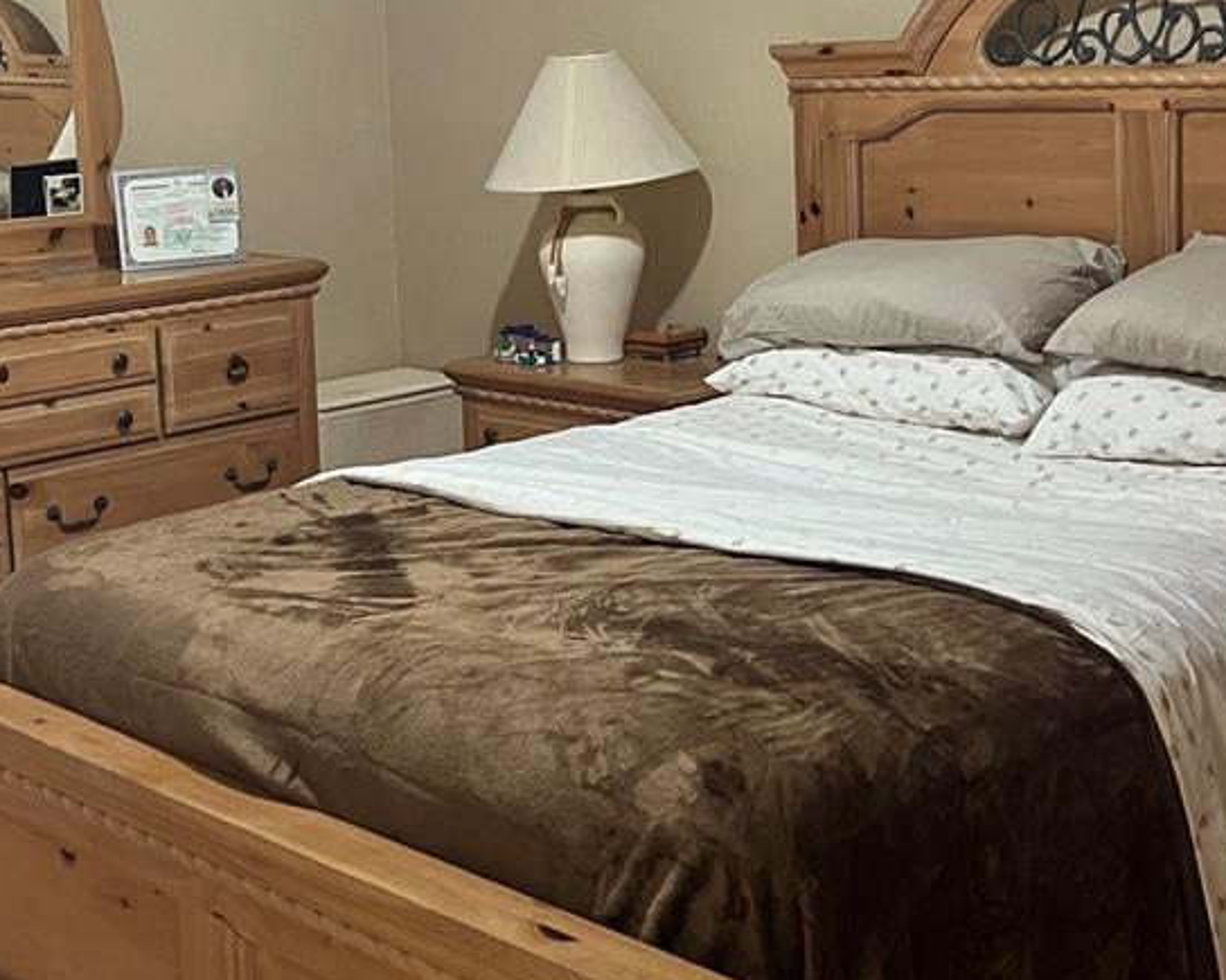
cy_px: 284
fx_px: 2032
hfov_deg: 33.5
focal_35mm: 56
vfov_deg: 26.9
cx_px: 539
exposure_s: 1/60
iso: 400
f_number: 1.5
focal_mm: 5.7
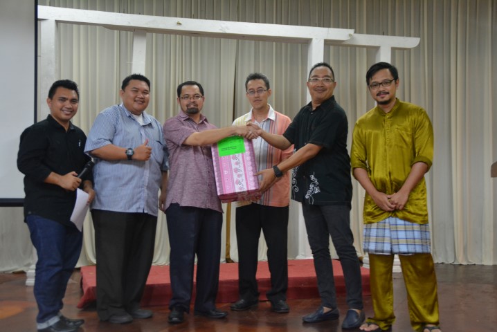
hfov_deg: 41.1
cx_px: 248
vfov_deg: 28.1
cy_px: 166
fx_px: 663
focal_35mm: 48
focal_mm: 32
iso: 2000
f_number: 4.2
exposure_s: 1/30
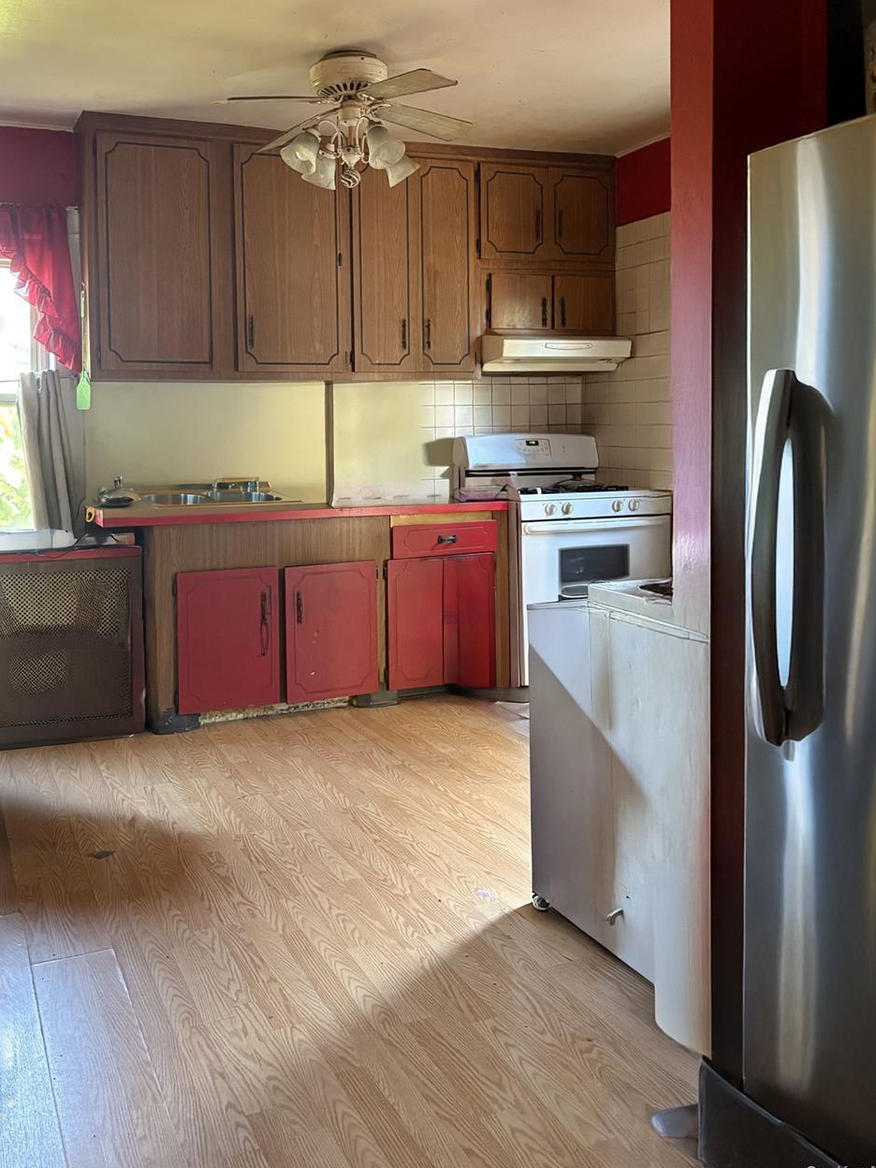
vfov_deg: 56.4
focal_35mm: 32
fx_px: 1080
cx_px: 373
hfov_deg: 44.0
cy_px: 466
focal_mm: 5.96
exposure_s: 1/60
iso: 500
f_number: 1.6
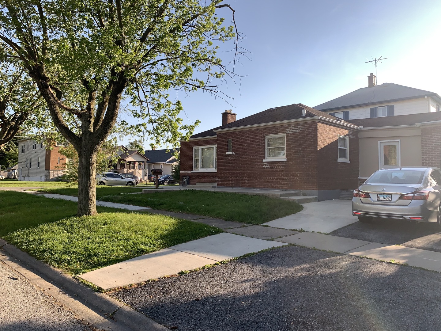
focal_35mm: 26
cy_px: 166
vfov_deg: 53.1
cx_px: 220
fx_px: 331
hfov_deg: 67.3
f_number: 1.8
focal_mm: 4.25
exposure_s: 1/1468
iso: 32
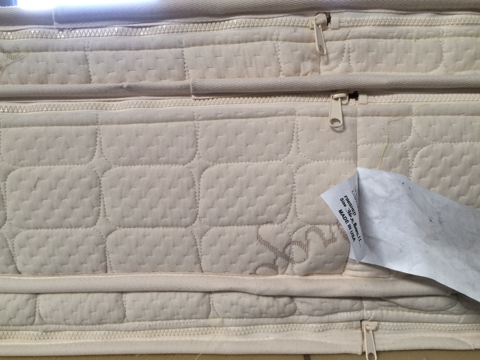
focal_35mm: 29
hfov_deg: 61.7
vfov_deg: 48.2
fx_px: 402
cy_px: 180
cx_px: 240
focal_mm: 4.15
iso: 40
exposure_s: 1/30
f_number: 2.2
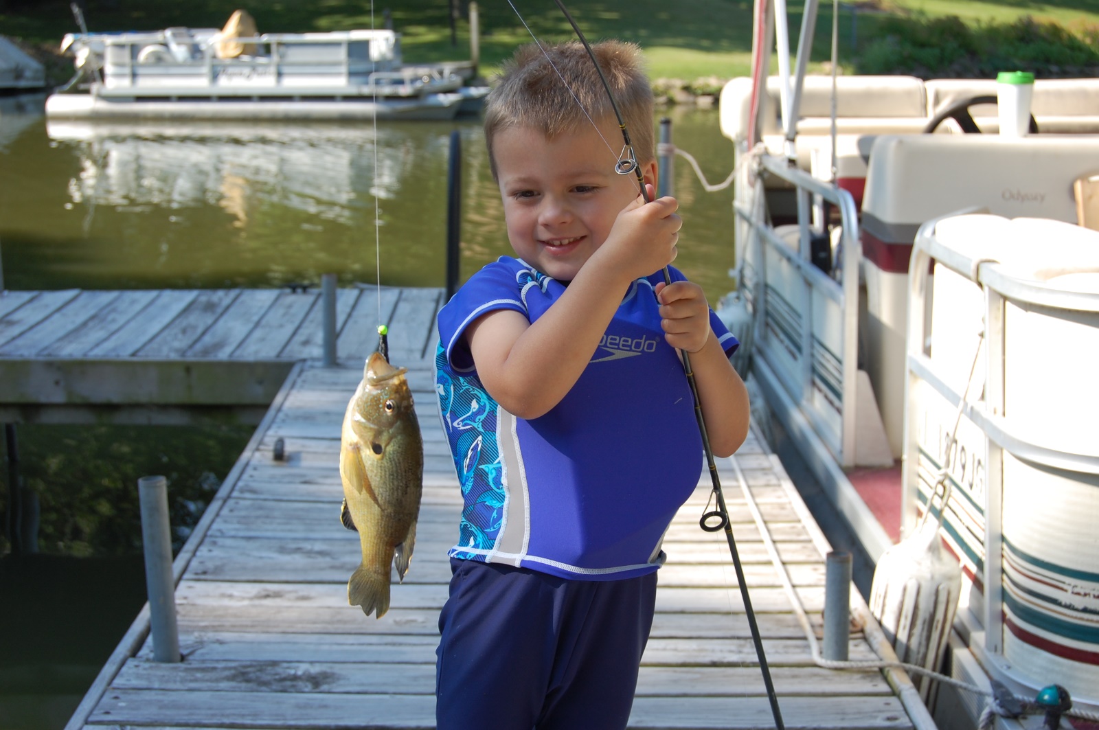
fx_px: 1830
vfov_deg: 22.6
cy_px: 365
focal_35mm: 60
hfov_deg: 33.4
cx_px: 550
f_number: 8
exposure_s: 1/200
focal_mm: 40
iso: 200
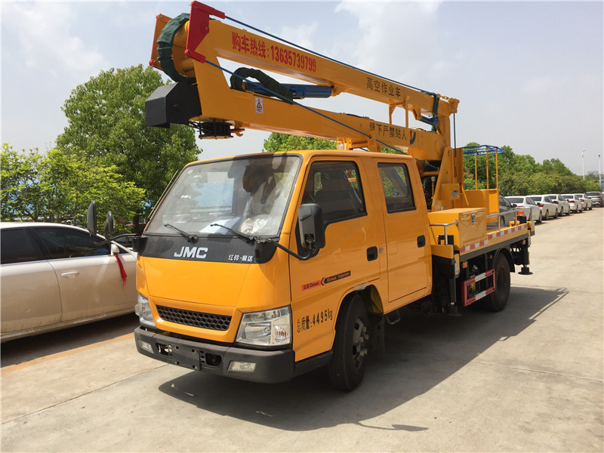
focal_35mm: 29
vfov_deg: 48.2
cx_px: 302
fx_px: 506
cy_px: 226
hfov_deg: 61.7
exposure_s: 1/1883
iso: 32
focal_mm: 4.15
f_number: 2.2
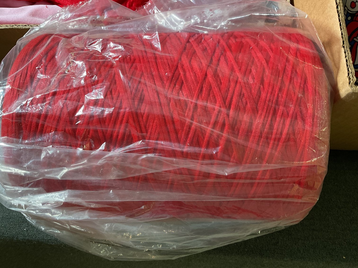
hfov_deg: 61.7
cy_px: 134
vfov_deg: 48.2
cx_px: 179
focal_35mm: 29
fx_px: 300
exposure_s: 1/60
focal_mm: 3
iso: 160
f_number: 1.8
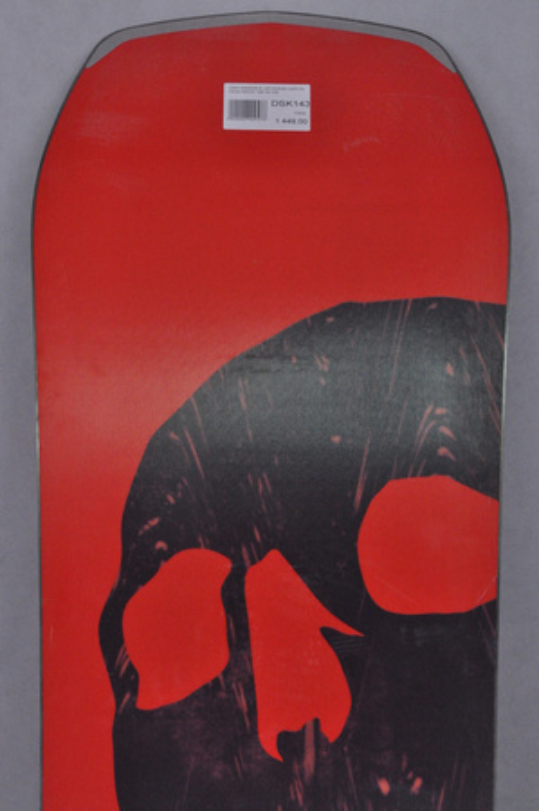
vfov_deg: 14.9
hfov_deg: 9.9
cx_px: 270
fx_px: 3106
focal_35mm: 138
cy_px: 406
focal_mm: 92
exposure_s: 1/125
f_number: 11
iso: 3200
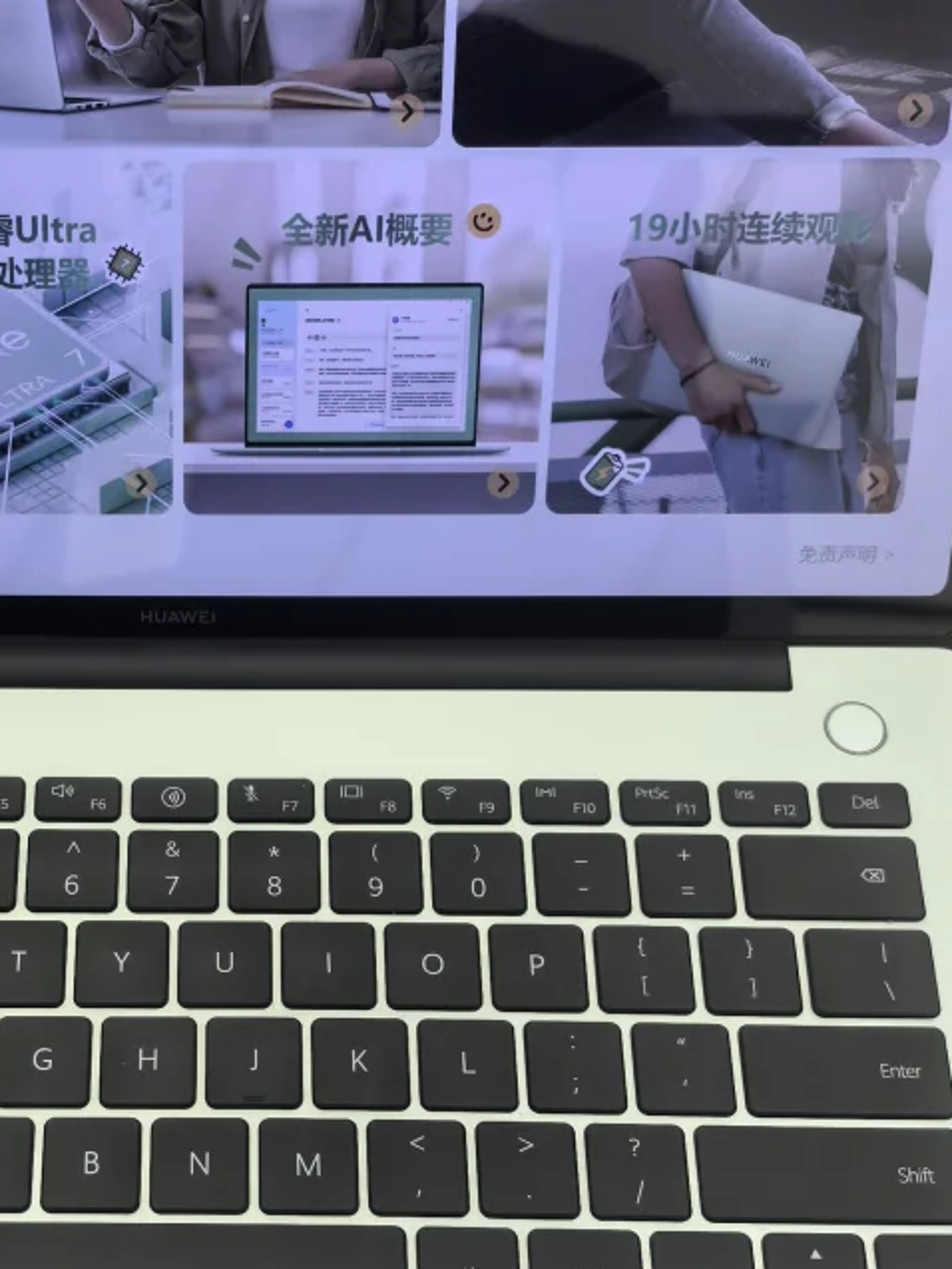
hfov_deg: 23.7
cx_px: 189
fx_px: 2236
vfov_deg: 31.6
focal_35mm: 61
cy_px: 757
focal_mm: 6.35
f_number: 2
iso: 50
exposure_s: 1/225
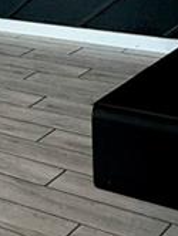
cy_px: -67
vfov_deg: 18.2
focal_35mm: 101
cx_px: -397
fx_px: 691
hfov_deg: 9.9
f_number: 2.2
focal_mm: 2.22
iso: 64
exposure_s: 1/100
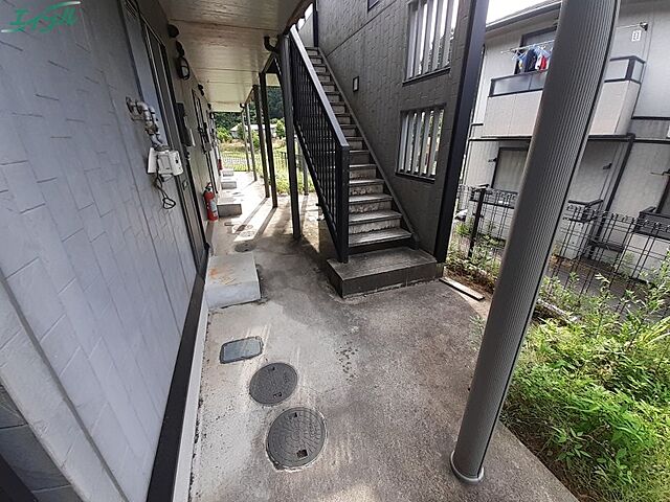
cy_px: 251
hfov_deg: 106.2
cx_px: 335
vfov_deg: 89.9
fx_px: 252
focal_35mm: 13
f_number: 2.2
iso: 40
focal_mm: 1.13
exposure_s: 1/202
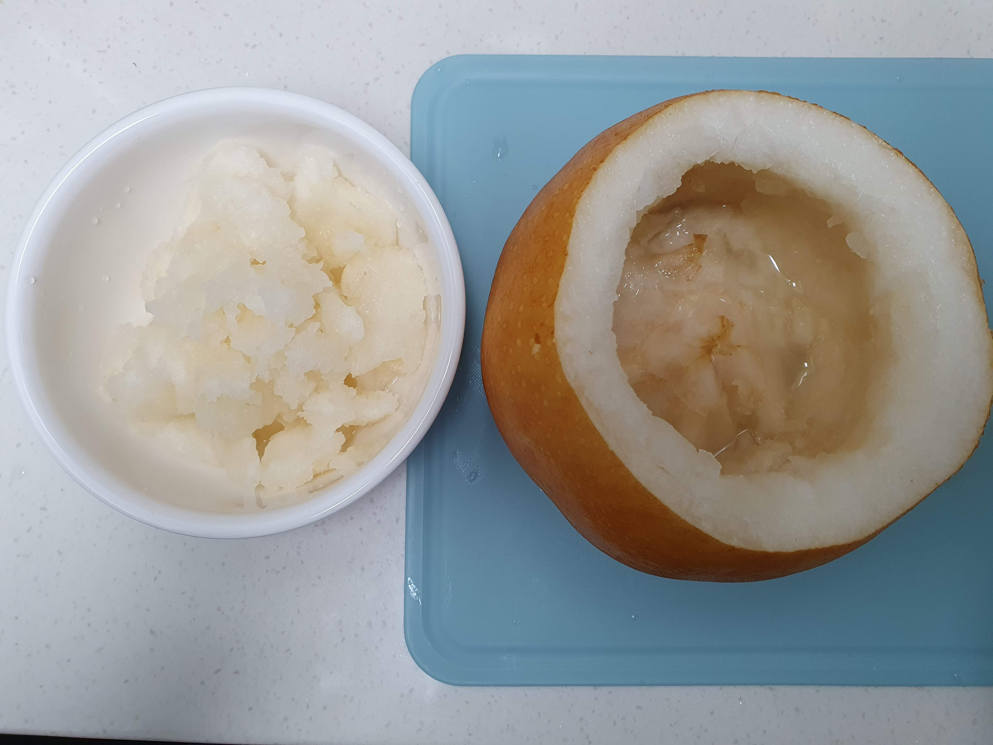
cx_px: 496
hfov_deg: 67.3
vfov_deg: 53.1
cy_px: 372
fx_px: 746
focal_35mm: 26
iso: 160
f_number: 2.4
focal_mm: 4.32
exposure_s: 1/120
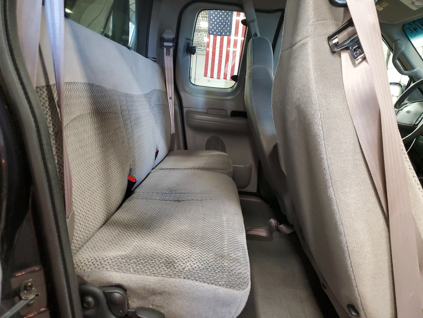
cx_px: 212
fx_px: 318
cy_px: 159
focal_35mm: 26
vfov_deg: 53.1
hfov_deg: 67.3
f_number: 1.5
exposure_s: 1/20
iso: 298
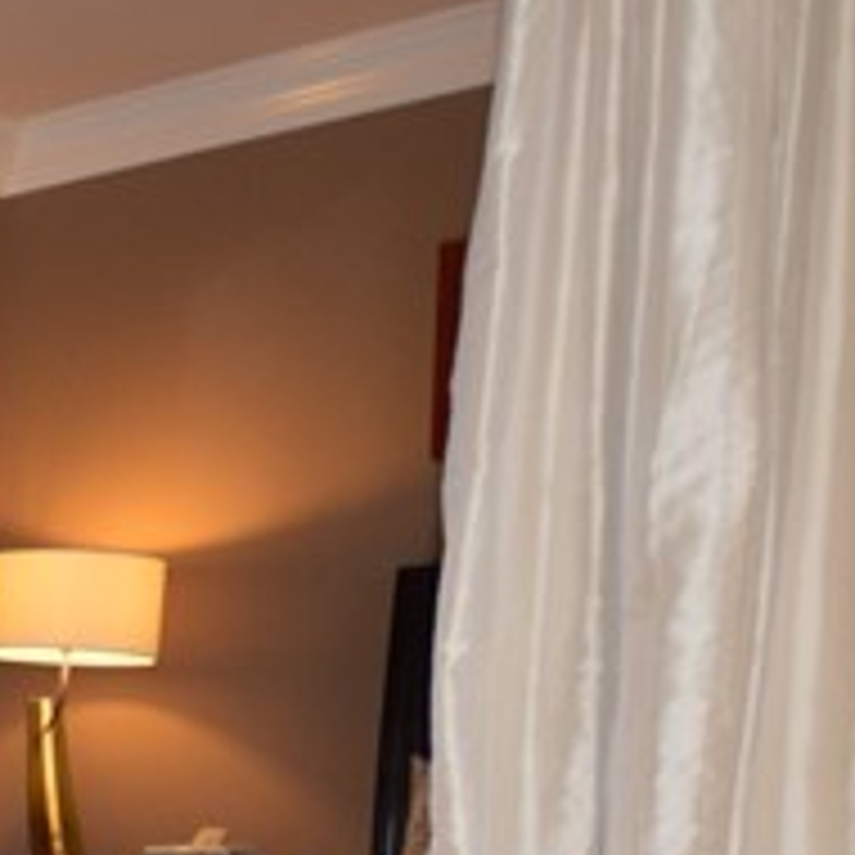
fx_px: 2040
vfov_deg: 21.5
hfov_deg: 16.5
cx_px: -961
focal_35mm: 73
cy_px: 1102
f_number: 3.5
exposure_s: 1/60
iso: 450
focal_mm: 10
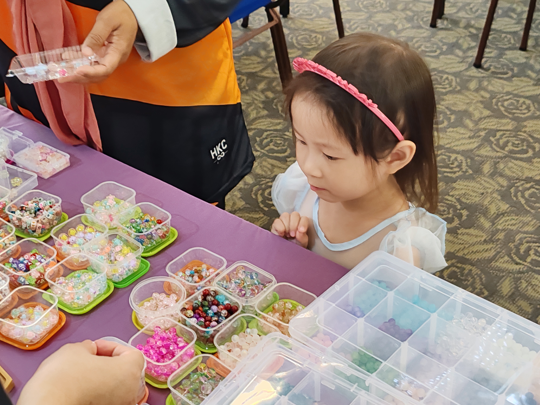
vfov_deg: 27.0
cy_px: 202
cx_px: 270
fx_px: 842
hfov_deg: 35.5
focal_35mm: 54
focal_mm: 6.12
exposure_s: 1/50
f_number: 16
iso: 1600
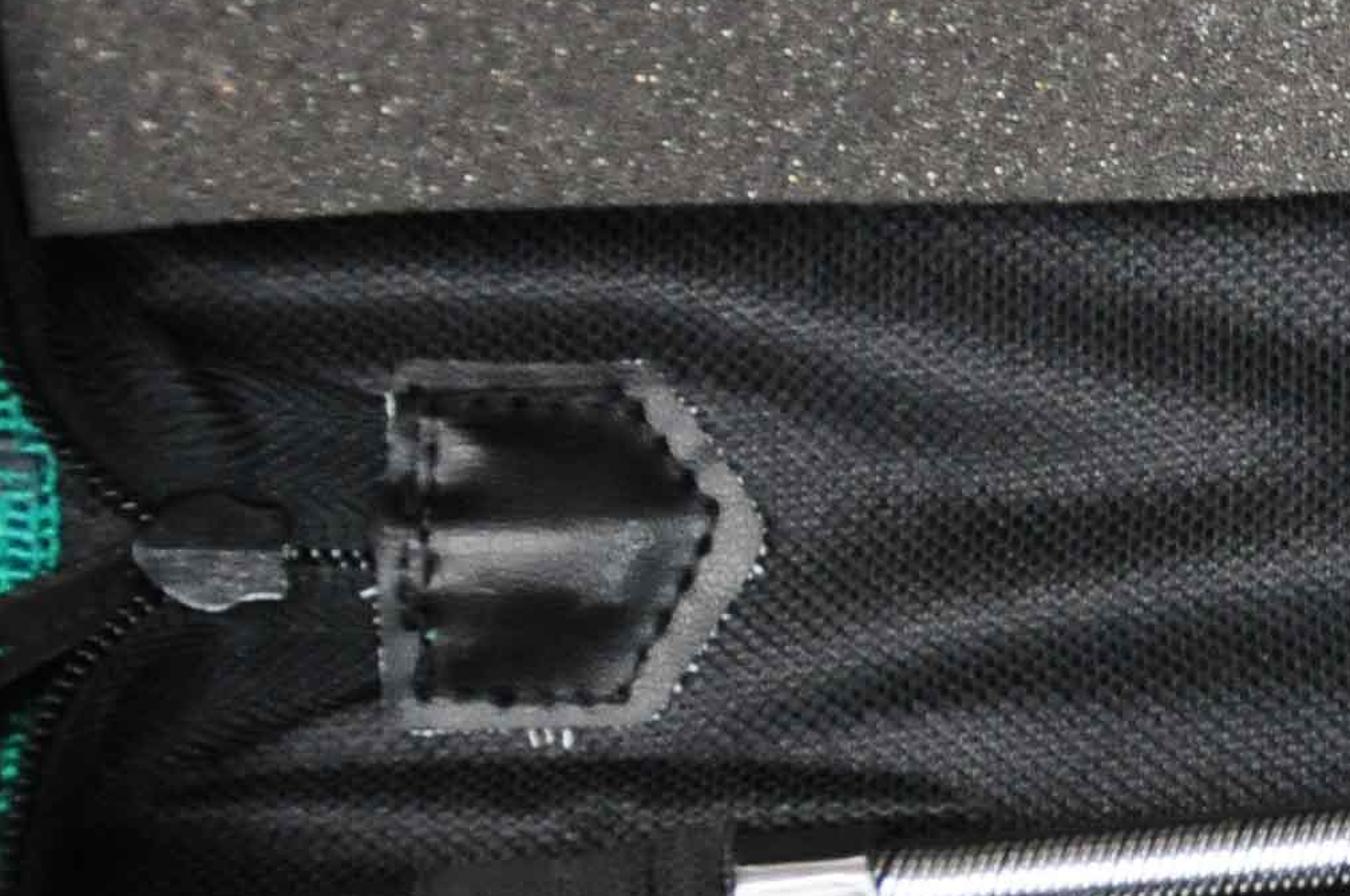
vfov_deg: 6.1
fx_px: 8356
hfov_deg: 9.1
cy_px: 432
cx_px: 1861
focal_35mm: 223
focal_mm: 35
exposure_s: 1/80
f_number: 4.5
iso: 1000
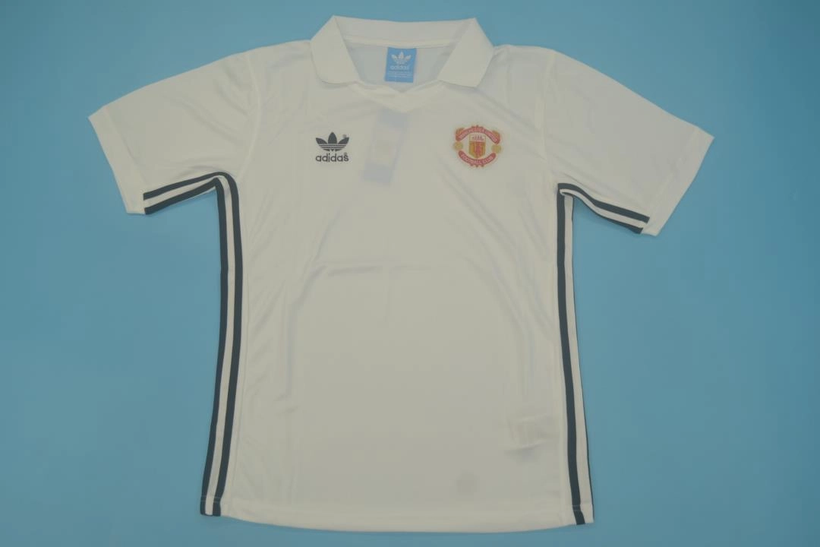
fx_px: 820
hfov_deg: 53.1
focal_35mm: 36
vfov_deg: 36.9
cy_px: 274
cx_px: 410
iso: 200
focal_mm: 24
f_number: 4
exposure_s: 1/200
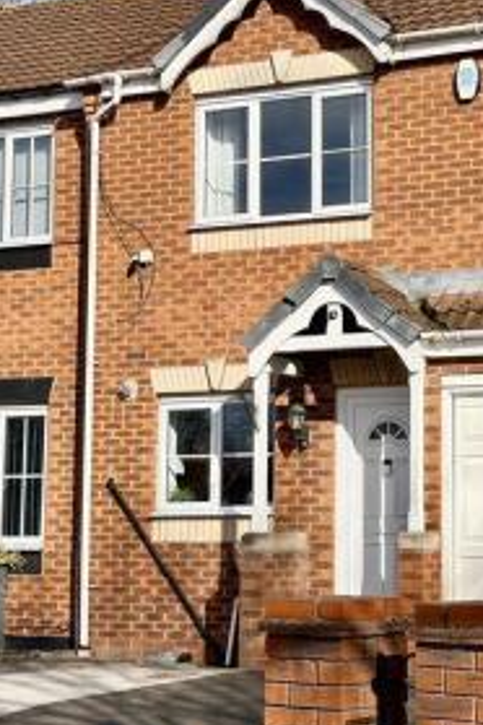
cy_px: 331
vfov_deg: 26.6
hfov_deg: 17.6
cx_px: 461
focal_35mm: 76
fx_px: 1529
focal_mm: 6.76
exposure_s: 1/5348
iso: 64
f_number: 1.78
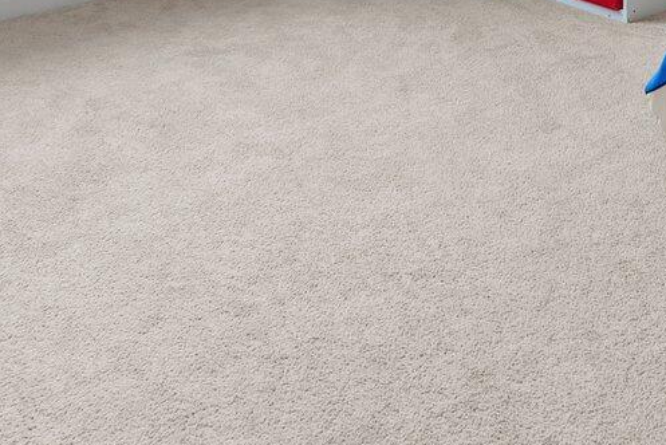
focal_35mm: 70
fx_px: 1296
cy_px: -391
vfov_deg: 16.0
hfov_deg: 28.5
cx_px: 470
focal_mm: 17
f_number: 5.6
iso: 160
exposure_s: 1/1.67
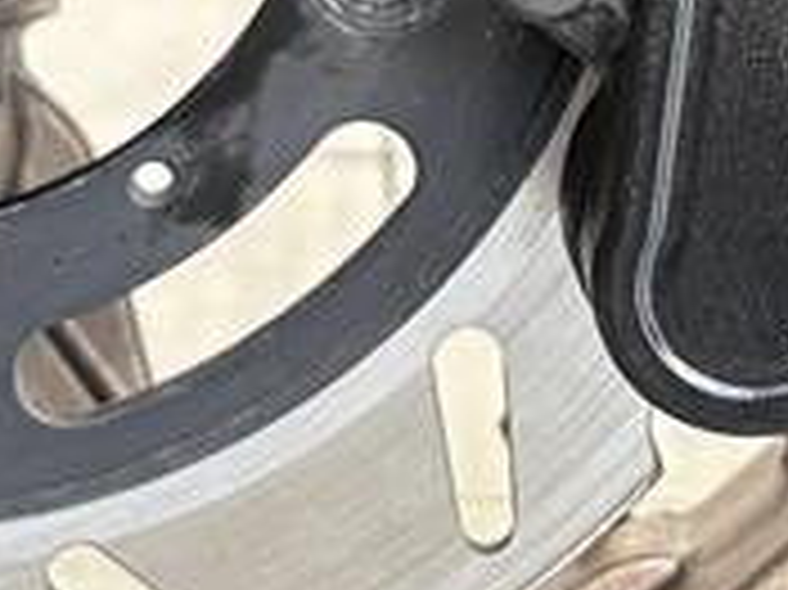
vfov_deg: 7.5
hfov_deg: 10.4
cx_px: 522
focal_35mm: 190
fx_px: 4322
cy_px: -509
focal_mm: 5.96
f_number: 1.6
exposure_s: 1/60
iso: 320
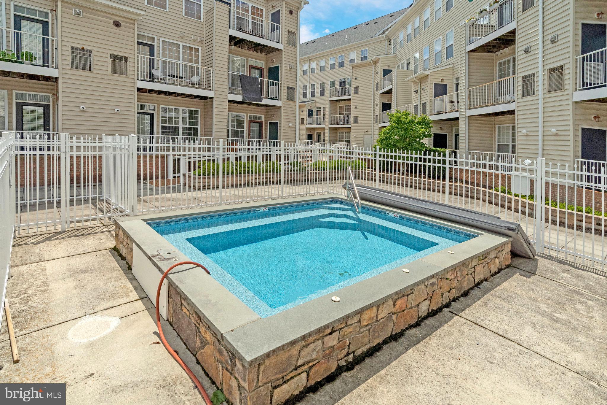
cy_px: 202
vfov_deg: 73.7
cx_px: 304
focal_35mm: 16
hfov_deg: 96.7
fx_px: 270
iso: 1250
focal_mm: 16
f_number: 7.1
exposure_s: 1/2500
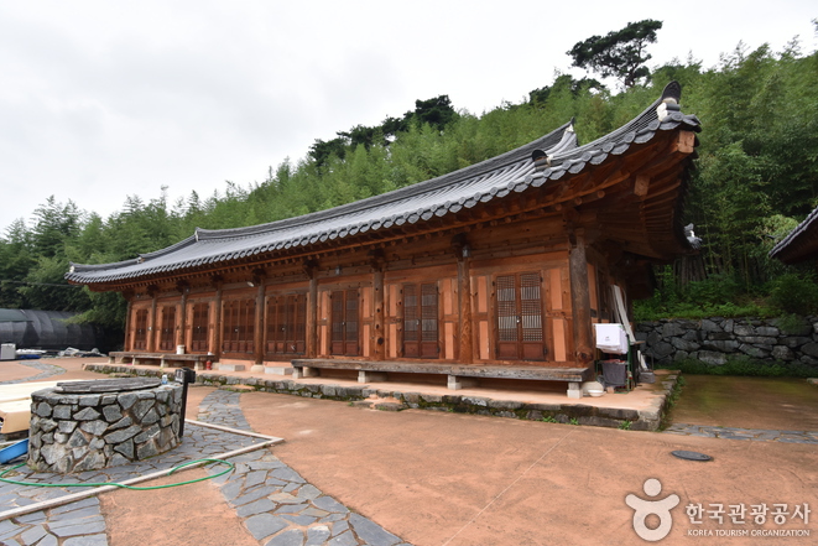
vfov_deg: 67.4
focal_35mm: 18
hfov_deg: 90.0
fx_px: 409
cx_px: 397
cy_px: 269
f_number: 8
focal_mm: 17
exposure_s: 1/800
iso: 400
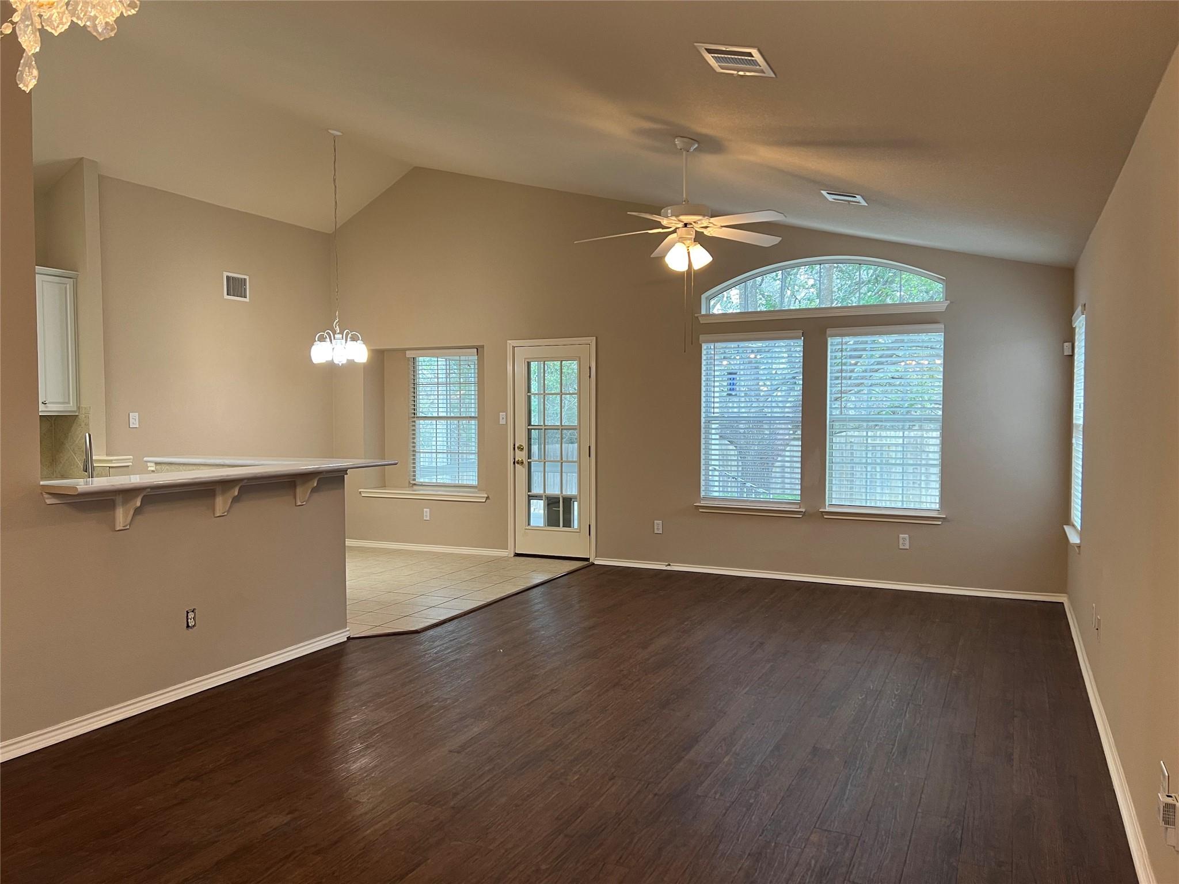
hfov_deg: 67.3
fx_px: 886
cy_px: 442
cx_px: 590
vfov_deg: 53.1
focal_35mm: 26
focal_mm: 5.7
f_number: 1.5
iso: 100
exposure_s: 1/60
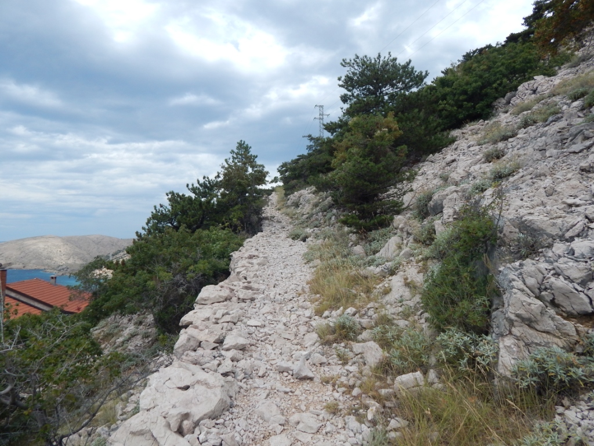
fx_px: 378
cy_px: 223
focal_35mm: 22
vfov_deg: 61.1
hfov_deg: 76.4
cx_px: 297
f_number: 6
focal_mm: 4
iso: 125
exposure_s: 1/640
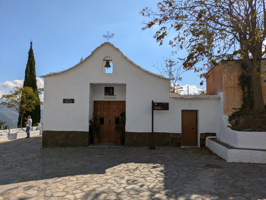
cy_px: 100
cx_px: 133
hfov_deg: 69.4
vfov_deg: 54.9
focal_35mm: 25
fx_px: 192
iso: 50
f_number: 1.89
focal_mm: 5.43
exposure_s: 1/3745
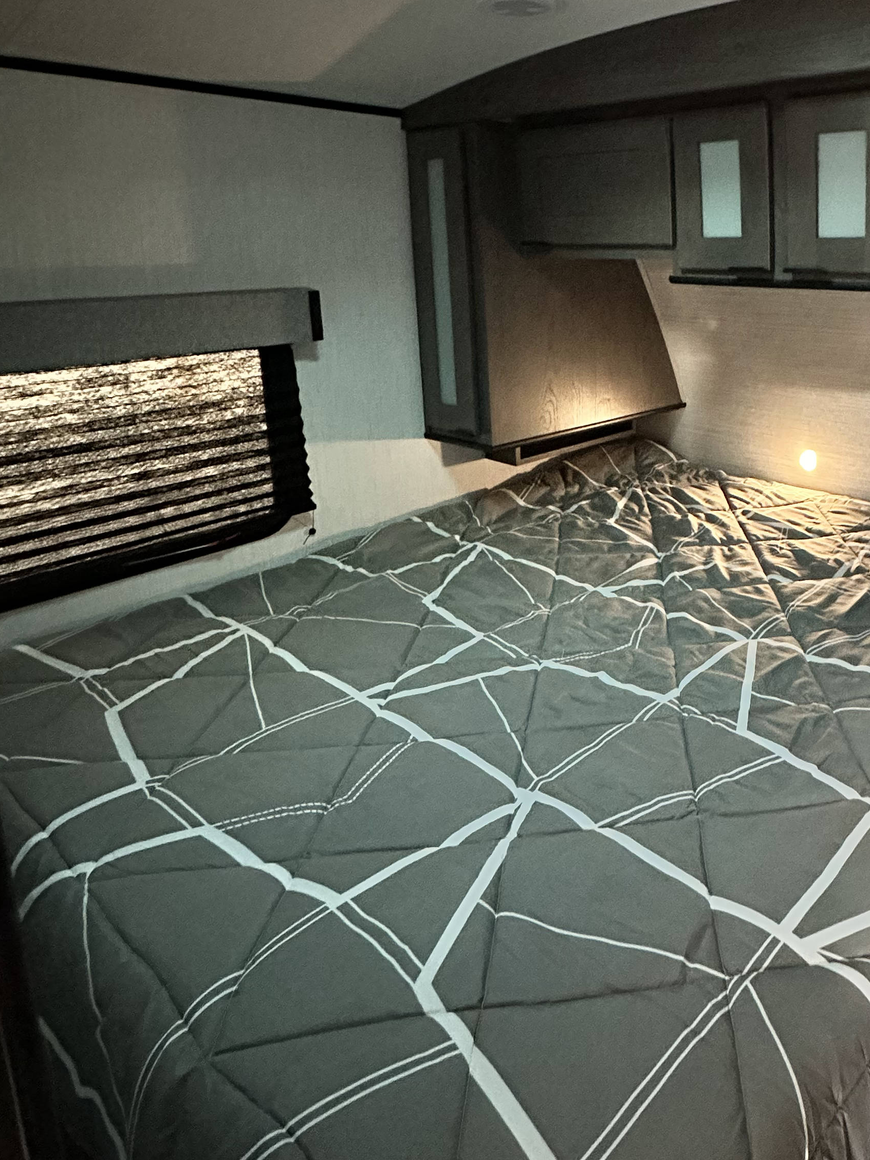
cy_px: 391
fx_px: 838
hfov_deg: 49.6
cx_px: 764
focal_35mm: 25
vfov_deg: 67.6
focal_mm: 2.2
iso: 1600
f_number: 2.2
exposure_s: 1/30
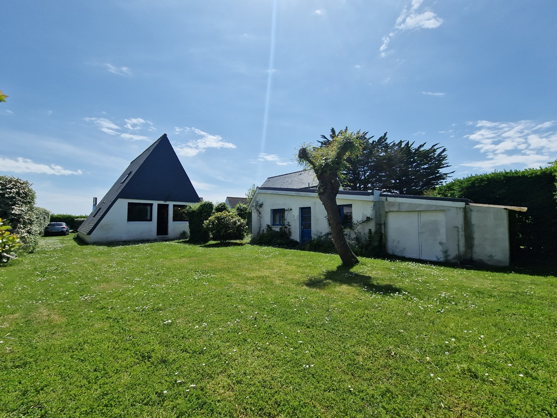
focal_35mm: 13
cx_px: 278
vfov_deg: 89.9
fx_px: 209
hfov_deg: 106.2
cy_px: 209
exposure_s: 1/4256
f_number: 2.2
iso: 50
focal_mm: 2.2
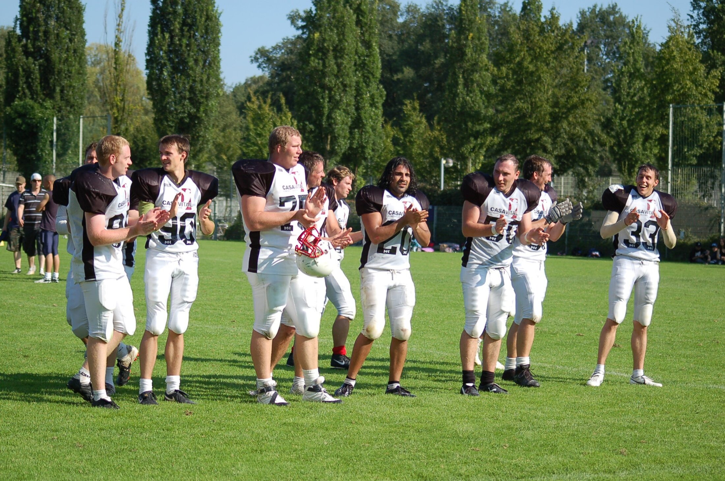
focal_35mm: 105
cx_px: 362
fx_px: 2111
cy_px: 240
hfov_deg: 19.5
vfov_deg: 13.0
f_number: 4.5
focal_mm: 70
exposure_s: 1/1250
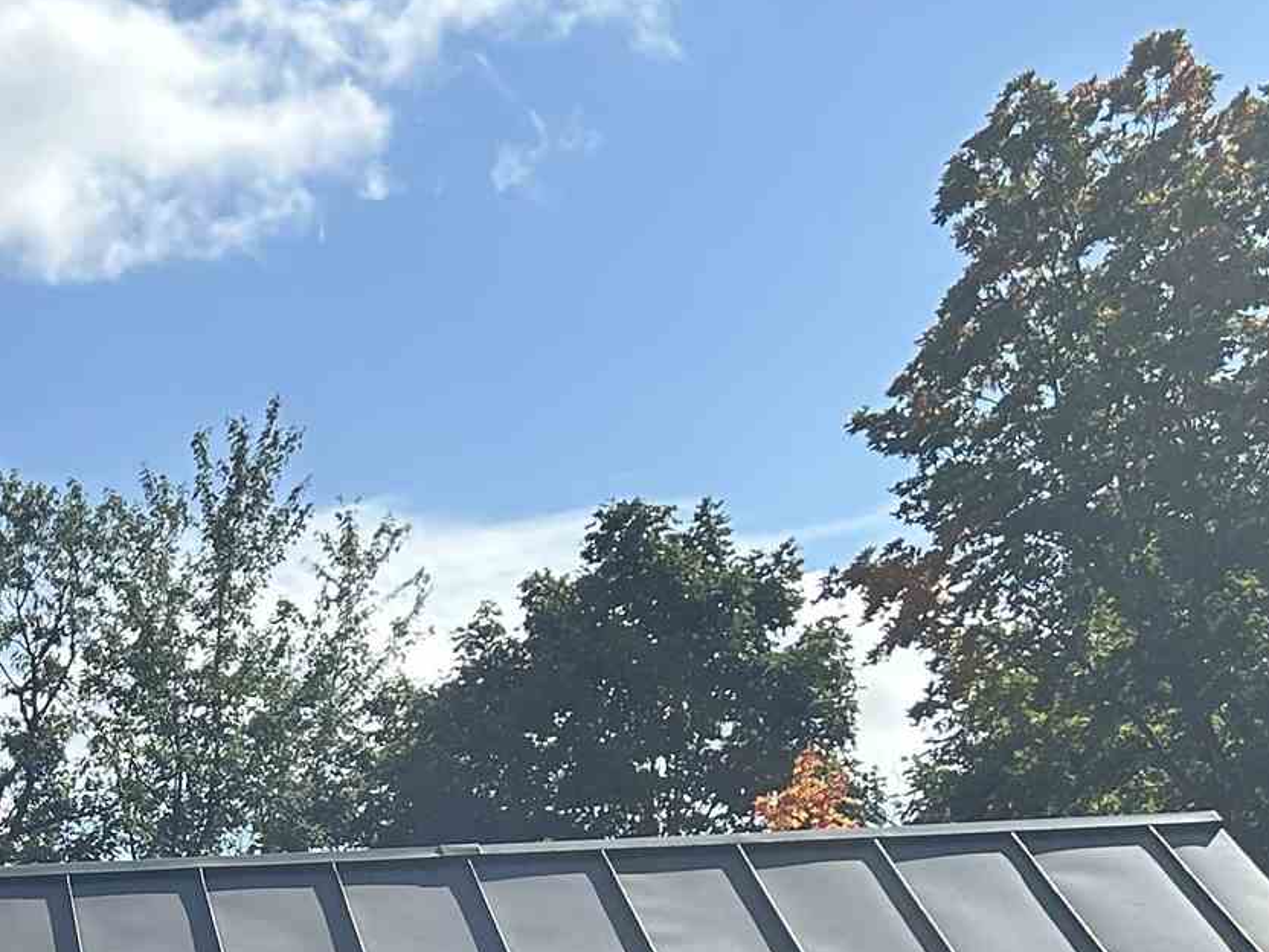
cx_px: -319
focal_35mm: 96
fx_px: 3519
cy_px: 1457
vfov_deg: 14.3
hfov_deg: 19.1
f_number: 1.5
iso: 50
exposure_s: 1/3356
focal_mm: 5.7
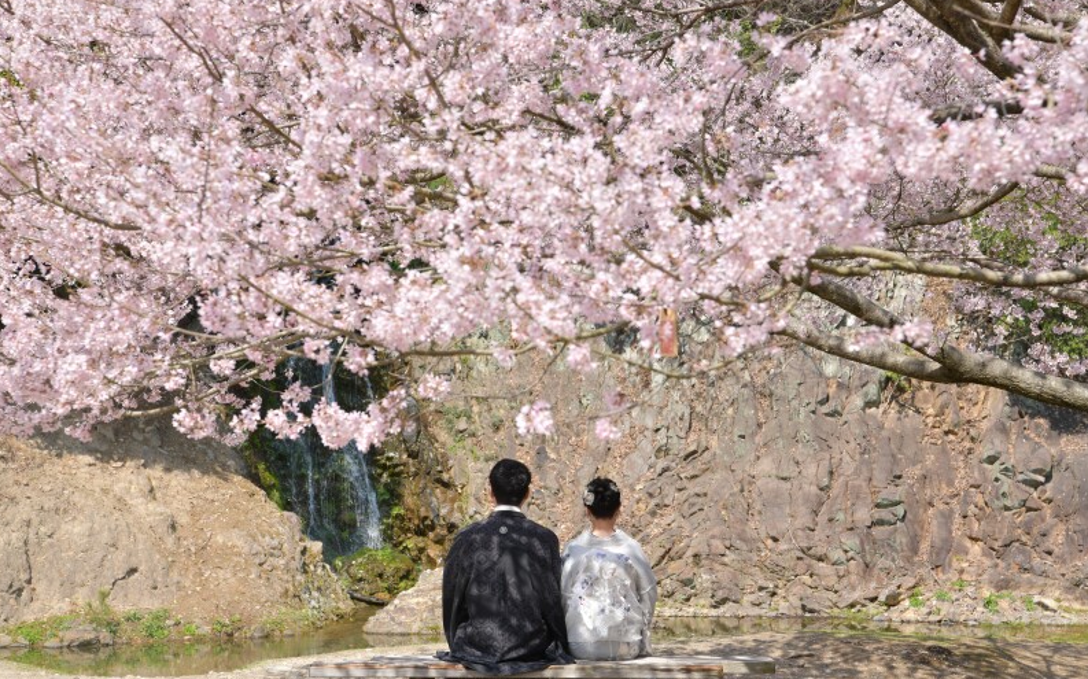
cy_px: 329
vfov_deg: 18.1
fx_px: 2134
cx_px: 542
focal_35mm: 72
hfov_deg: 28.6
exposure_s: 1/320
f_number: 8
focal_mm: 70
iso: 200
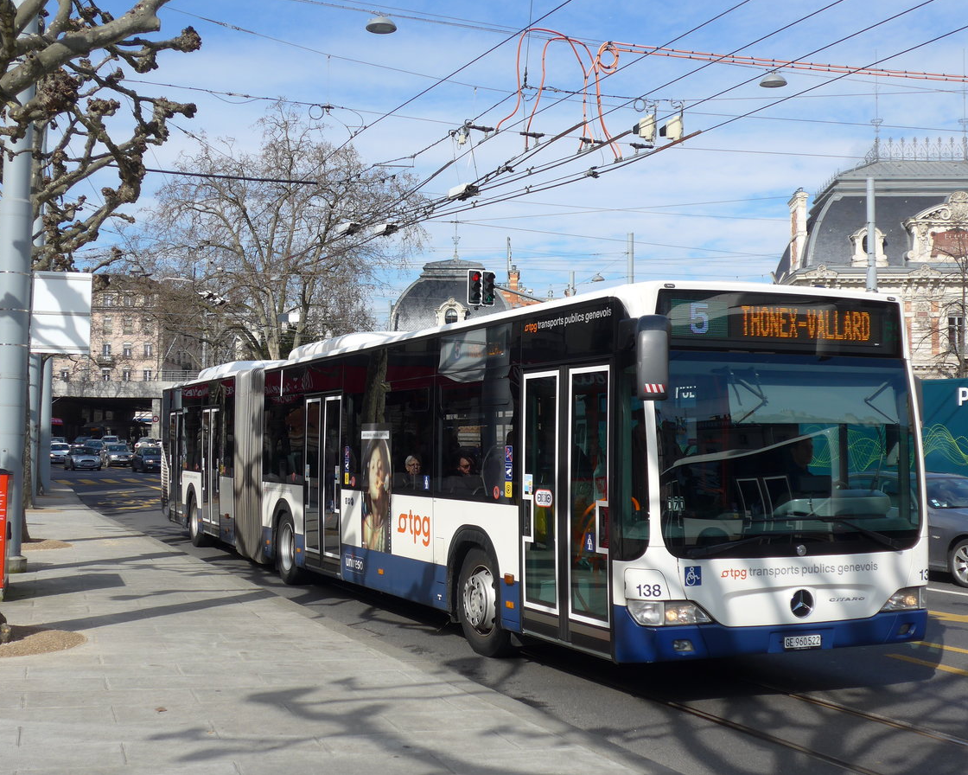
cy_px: 388
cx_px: 450
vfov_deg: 32.7
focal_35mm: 46
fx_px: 1318
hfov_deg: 40.3
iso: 80
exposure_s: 1/1600
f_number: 2.8
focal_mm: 9
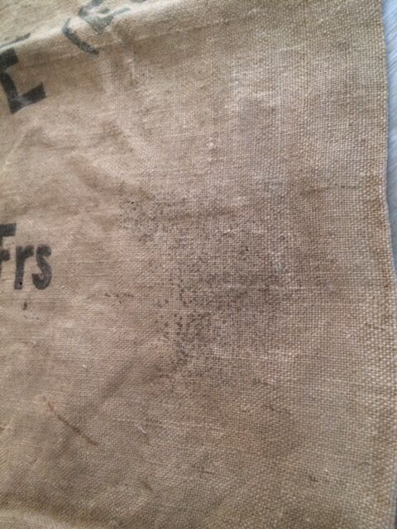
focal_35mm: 29
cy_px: 264
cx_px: 198
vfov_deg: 61.7
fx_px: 443
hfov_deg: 48.2
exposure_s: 1/33
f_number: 2.2
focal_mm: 4.15
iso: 320
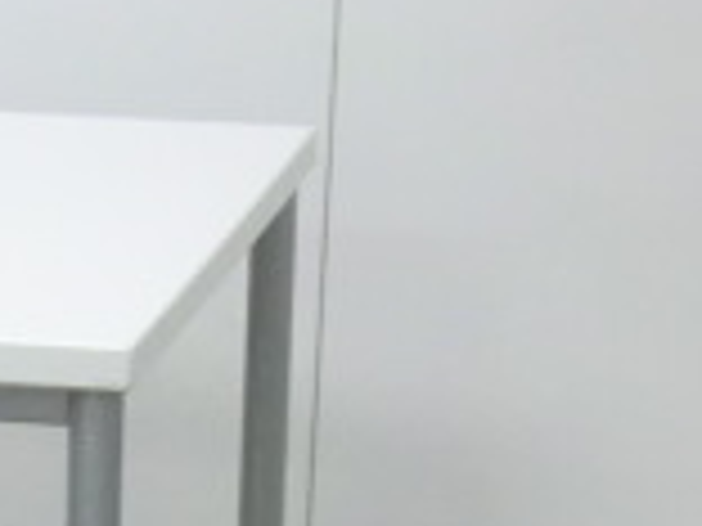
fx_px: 5415
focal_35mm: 267
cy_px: 922
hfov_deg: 7.3
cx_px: -333
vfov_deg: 5.5
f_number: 5.3
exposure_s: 1/40
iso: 800
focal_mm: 11.7
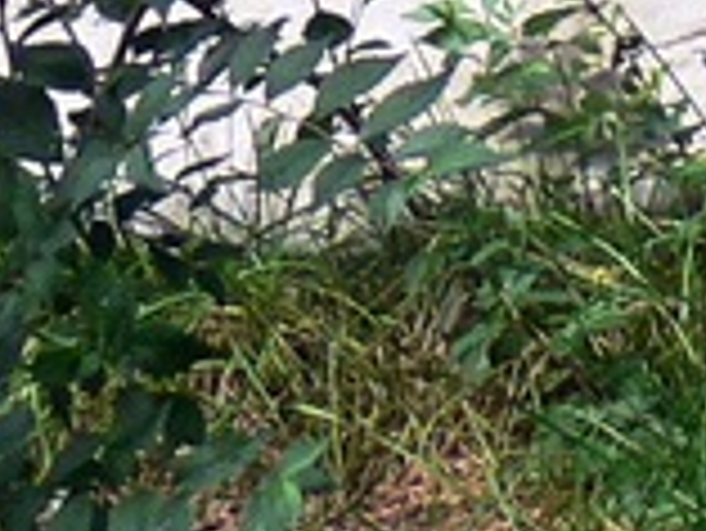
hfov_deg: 3.8
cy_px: -358
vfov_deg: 2.9
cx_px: 1187
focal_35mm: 518
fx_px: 10573
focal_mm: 16.6
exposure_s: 1/160
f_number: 3.2
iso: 80
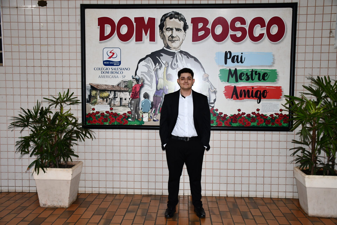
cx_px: 168
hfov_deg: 49.6
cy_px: 112
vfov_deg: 34.2
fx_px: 365
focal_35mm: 39
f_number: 3.8
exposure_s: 1/60
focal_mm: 26
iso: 1400
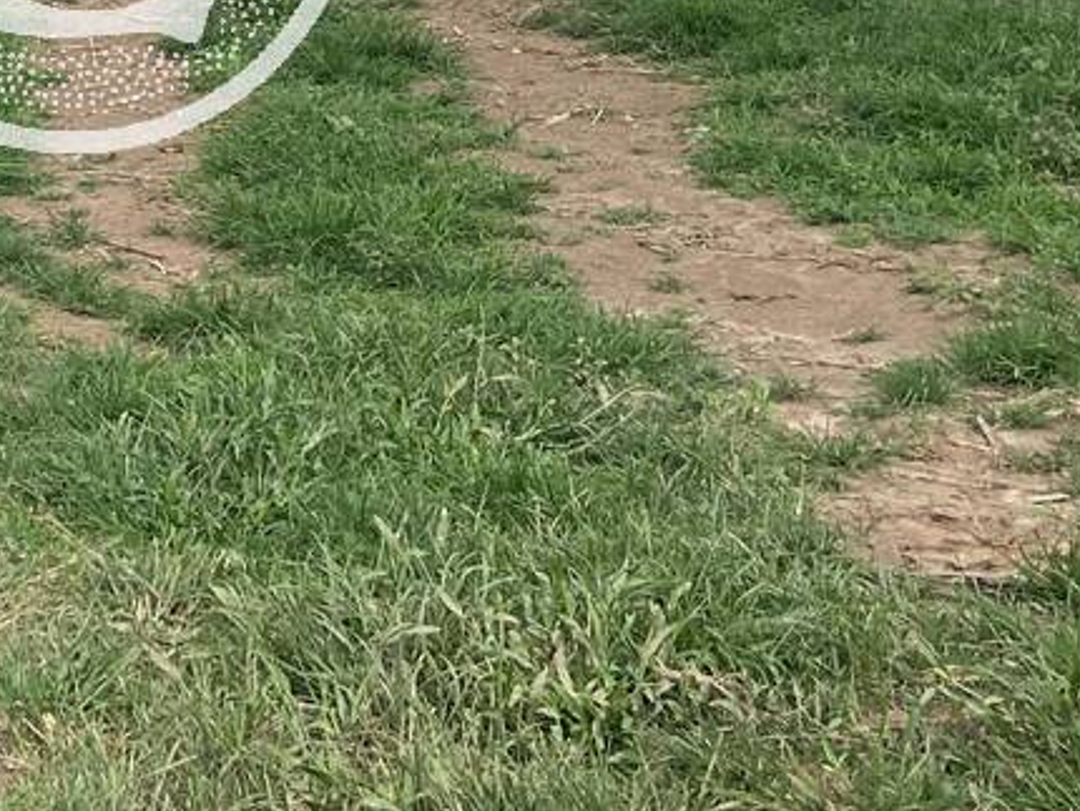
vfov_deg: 16.2
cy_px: -198
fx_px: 2716
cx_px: 68
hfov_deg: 21.9
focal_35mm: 87
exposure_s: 1/4444
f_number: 1.8
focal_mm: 4.25
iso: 32
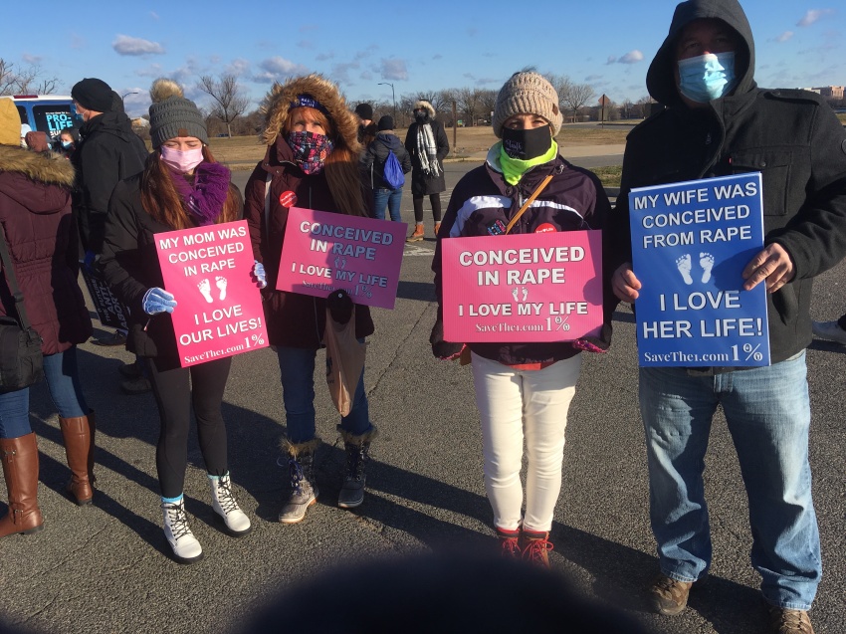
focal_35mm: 29
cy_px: 317
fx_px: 709
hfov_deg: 61.7
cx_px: 423
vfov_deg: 48.2
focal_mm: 4.15
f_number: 2.2
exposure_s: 1/1479
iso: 25
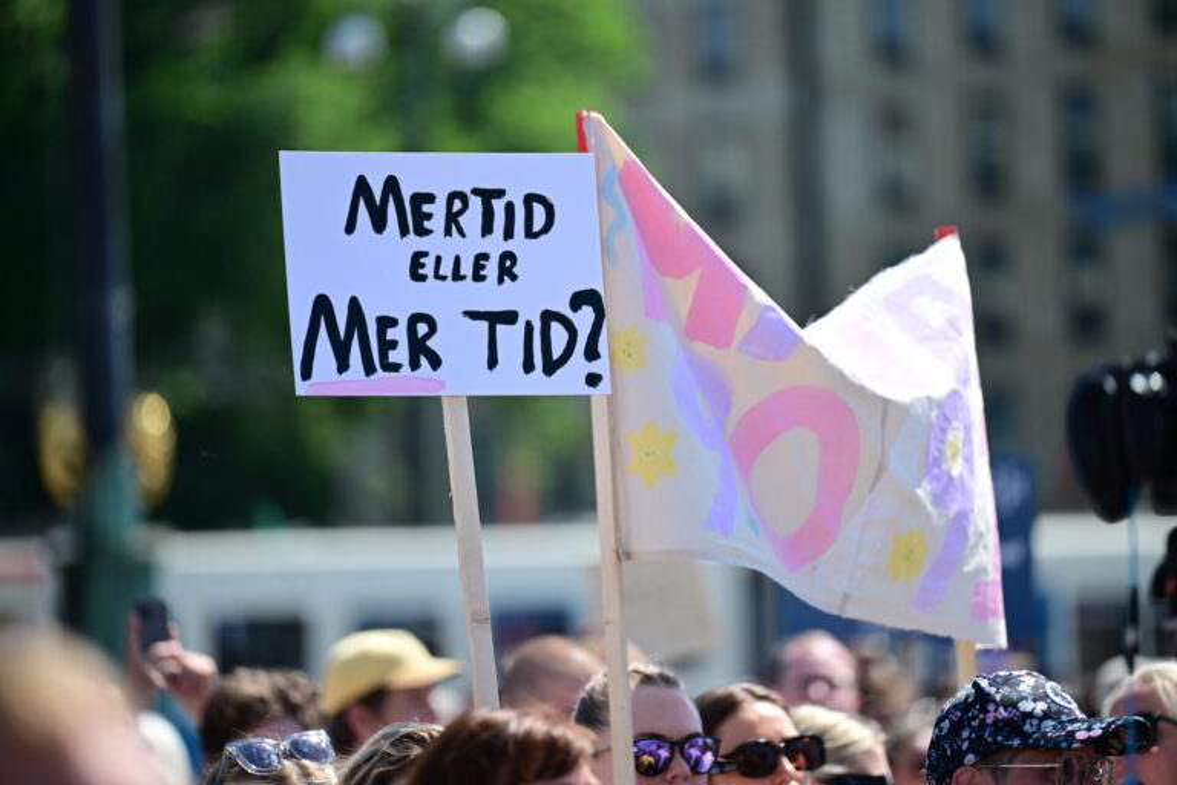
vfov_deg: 6.9
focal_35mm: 200
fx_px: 6538
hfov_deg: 10.3
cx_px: 588
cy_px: 392
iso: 200
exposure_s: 1/2500
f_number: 2.8
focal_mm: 200
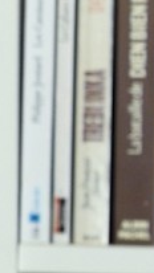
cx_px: -682
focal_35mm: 326
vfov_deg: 6.6
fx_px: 2365
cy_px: 281
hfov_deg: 3.4
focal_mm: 40
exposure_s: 1/60
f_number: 5
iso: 800
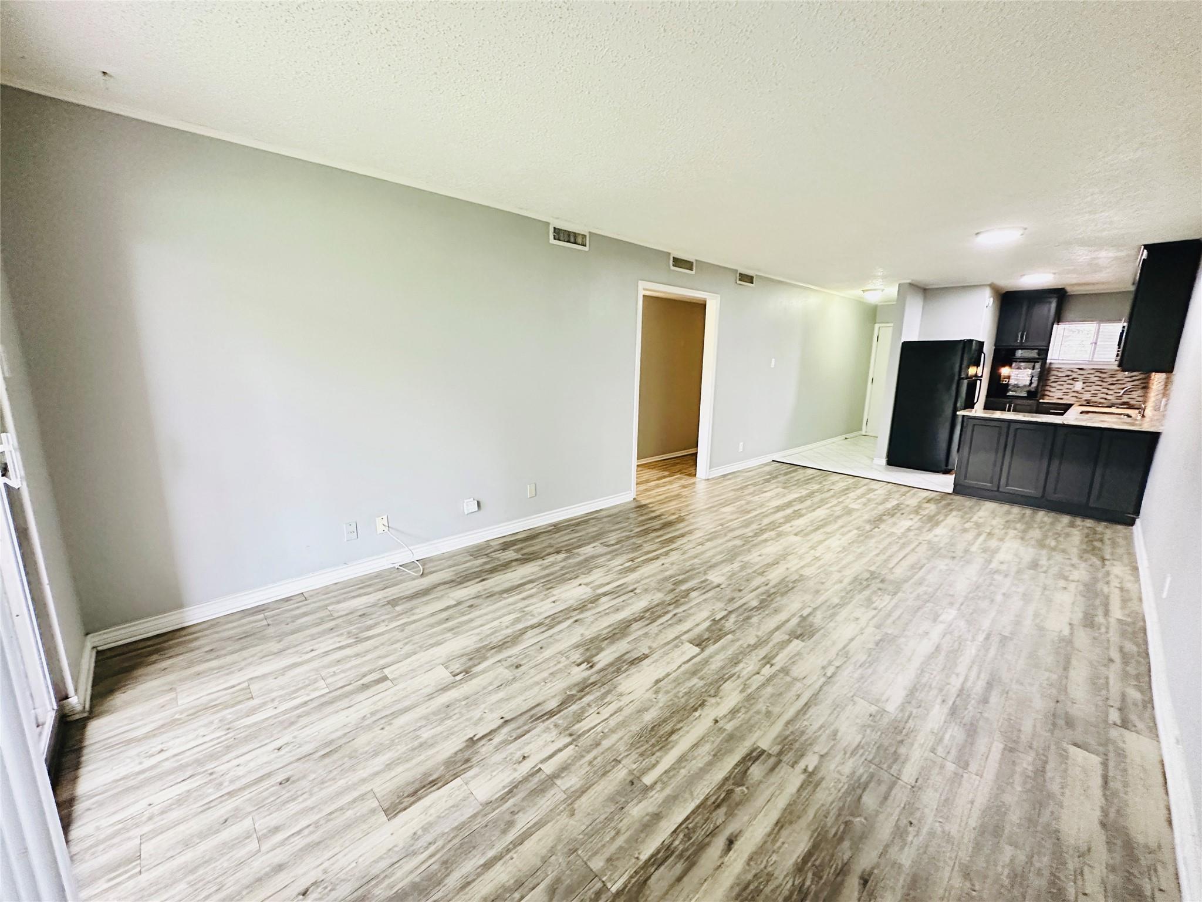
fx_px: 486
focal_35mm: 14
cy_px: 451
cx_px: 601
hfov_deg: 102.1
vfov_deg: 85.7
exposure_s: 1/60
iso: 800
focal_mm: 2.22
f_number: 2.2
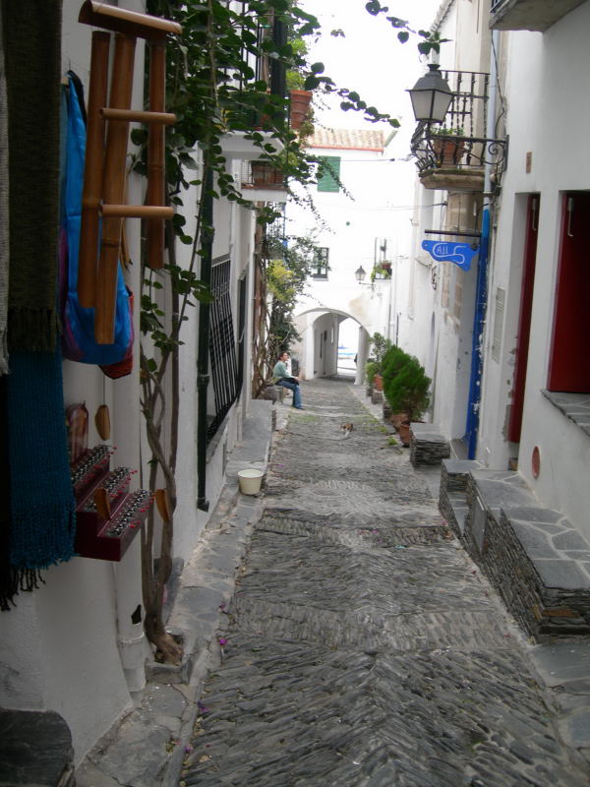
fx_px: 864
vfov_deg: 49.0
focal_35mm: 38
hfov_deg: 37.7
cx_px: 295
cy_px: 394
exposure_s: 1/54.8
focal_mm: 7.8
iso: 50
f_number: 2.8
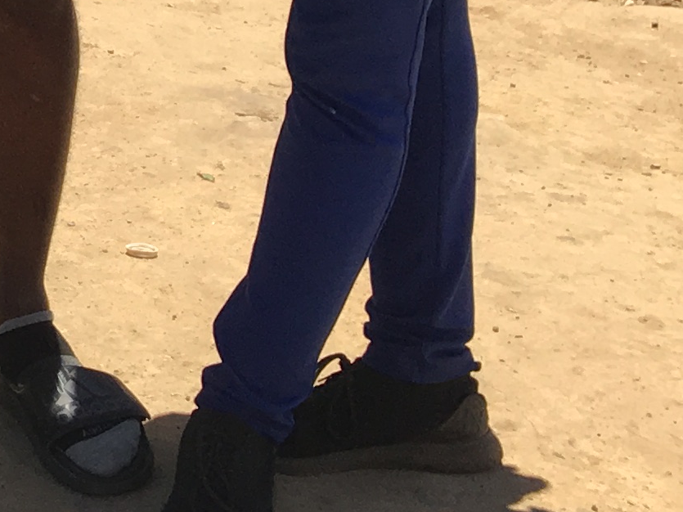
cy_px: -593
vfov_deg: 9.7
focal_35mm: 140
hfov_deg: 12.0
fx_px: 2762
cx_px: -829
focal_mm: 4.15
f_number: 2.2
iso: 25
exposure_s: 1/1479
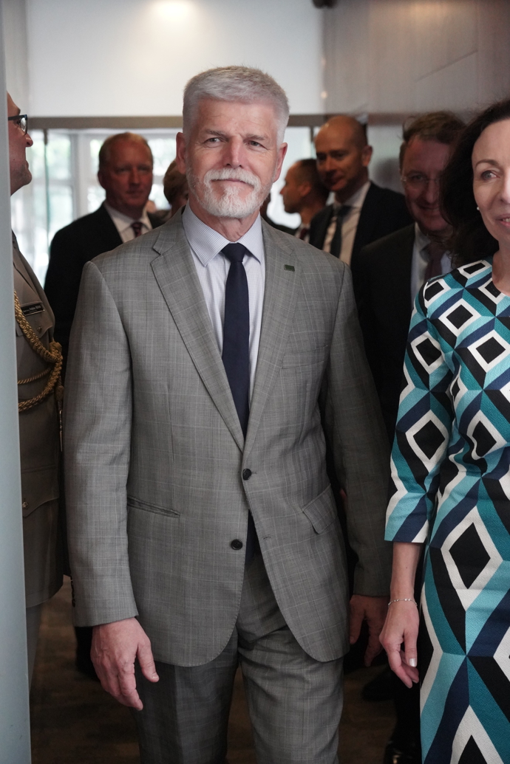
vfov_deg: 32.9
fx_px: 1296
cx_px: 255
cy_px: 382
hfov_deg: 22.3
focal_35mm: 61
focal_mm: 61
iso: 12800
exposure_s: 1/1000
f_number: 4
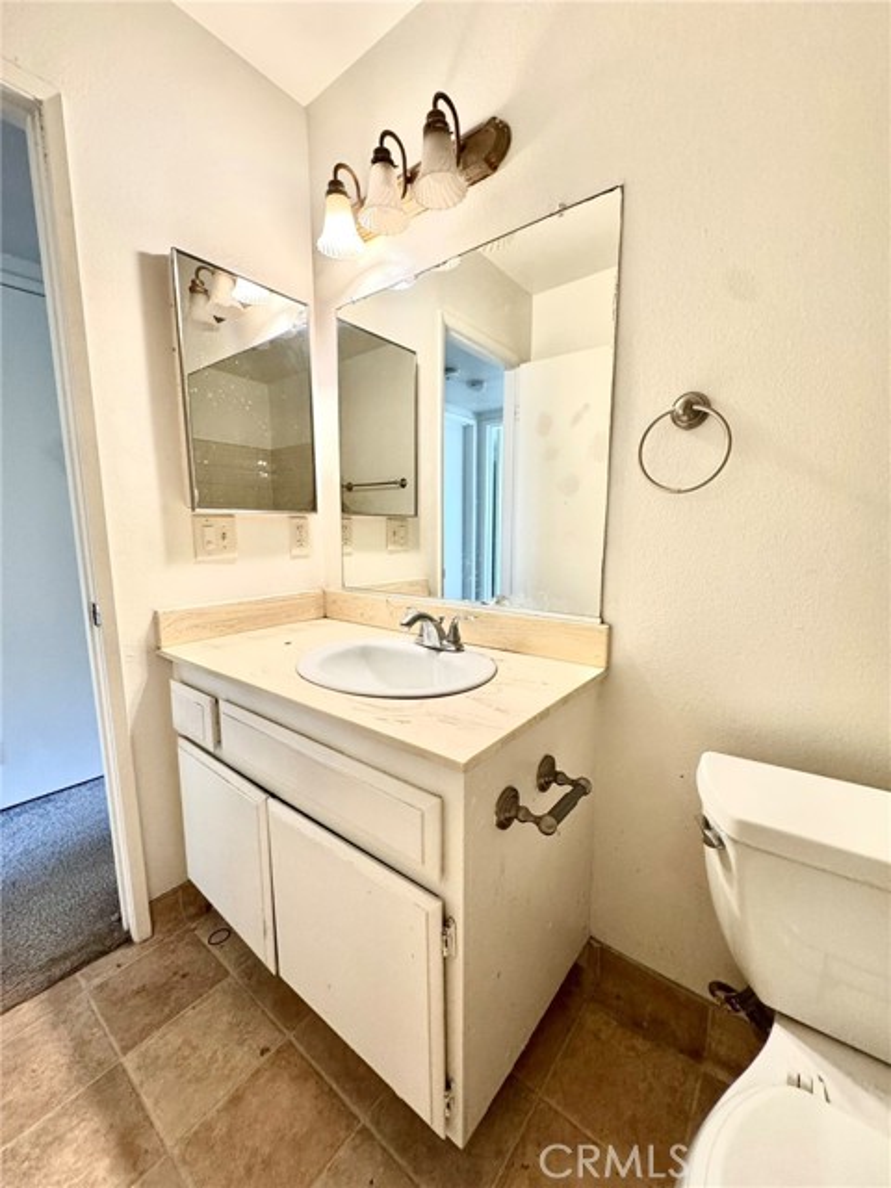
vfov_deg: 102.1
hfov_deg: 85.7
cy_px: 594
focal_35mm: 14
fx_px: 480
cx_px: 446
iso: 250
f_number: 2.2
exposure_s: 1/60
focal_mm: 2.22
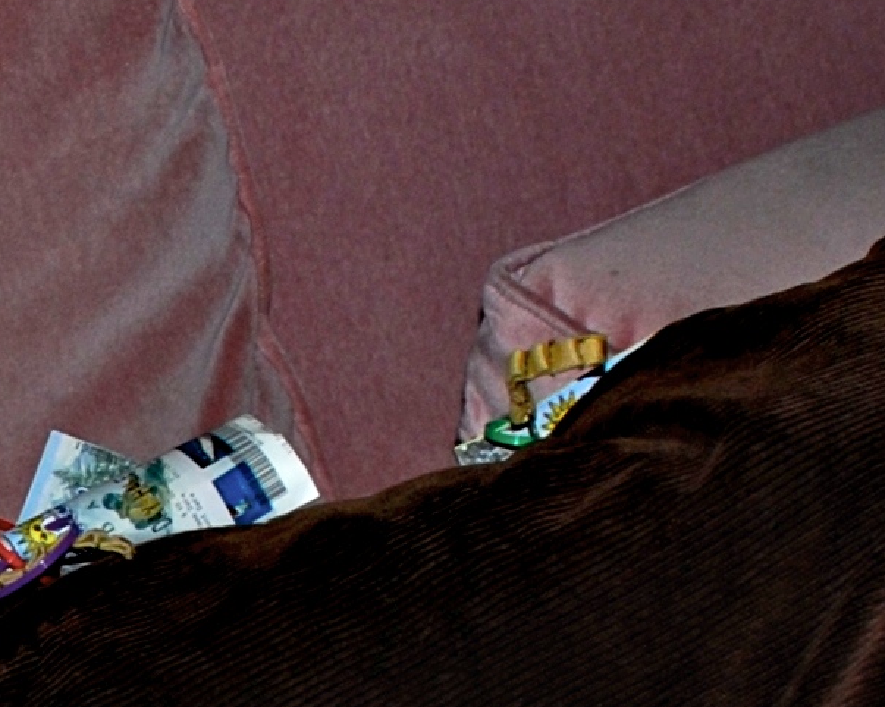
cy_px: 823
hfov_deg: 10.4
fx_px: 4739
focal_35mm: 181
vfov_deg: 8.5
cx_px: -260
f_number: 3.8
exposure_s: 1/60
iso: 100
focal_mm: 20
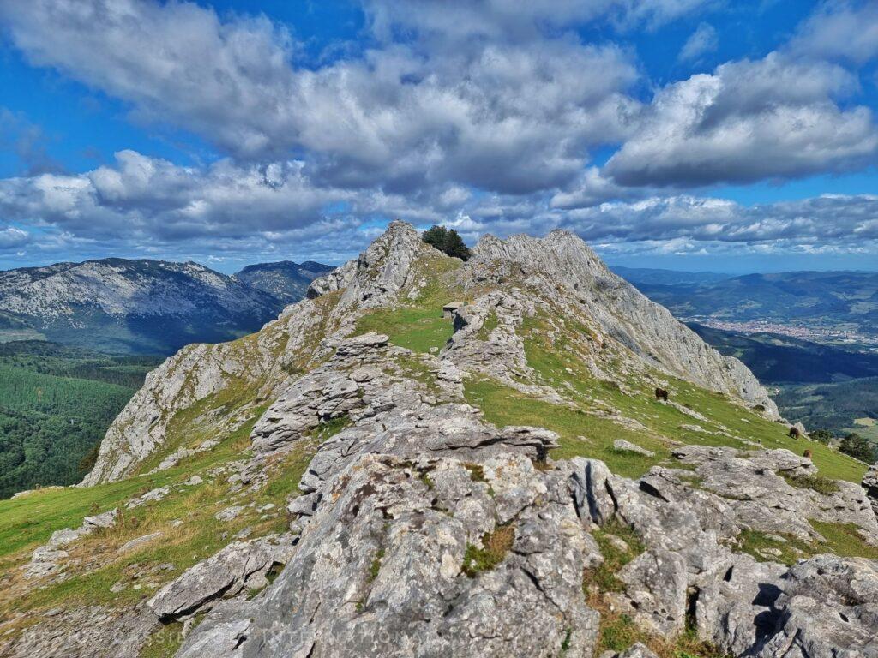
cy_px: 329
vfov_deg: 56.8
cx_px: 439
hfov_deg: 71.6
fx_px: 609
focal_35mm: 24
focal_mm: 6.7
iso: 50
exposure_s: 1/1492
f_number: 1.8
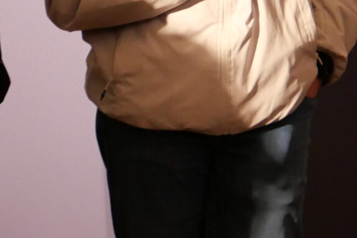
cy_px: -51
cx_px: 374
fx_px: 2033
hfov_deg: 9.9
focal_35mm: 205
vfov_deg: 6.7
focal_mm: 20.6
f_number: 2.6
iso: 1600
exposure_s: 1/40
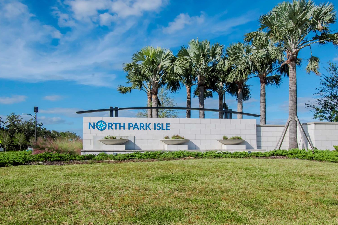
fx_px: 300
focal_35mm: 32
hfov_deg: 58.7
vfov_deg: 41.1
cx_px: 174
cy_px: 114
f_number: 18
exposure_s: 1/800
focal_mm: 20
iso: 640
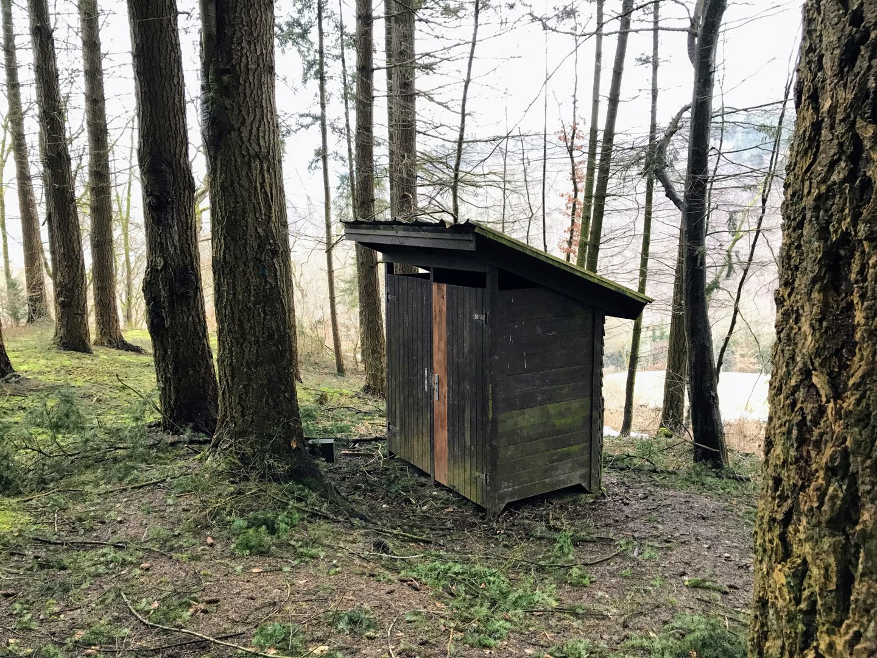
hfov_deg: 63.4
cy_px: 329
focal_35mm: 28
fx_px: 709
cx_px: 438
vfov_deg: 49.7
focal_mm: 3.99
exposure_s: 1/25
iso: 40
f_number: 1.8
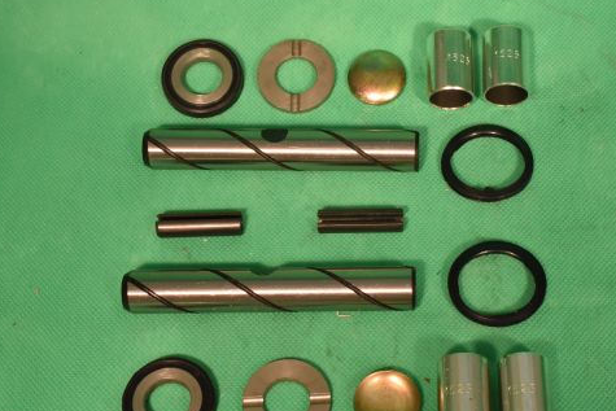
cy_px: 222
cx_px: 350
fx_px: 1232
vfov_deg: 18.9
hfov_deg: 28.0
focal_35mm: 72
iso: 1250
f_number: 16
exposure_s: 1/60
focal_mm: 38
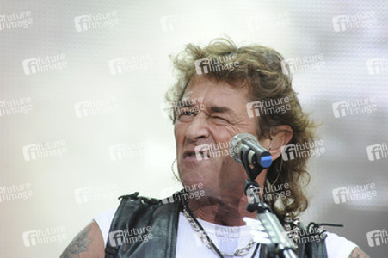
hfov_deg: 6.9
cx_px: 194
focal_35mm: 300
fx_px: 3231
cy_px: 129
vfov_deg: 4.6
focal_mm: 300
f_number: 9
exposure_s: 1/400
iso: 2500
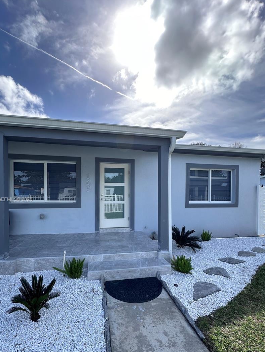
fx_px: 163
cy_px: 200
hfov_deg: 78.0
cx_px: 121
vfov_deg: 93.9
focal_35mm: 16
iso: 40
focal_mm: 2.22
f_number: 2.2
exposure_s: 1/1082
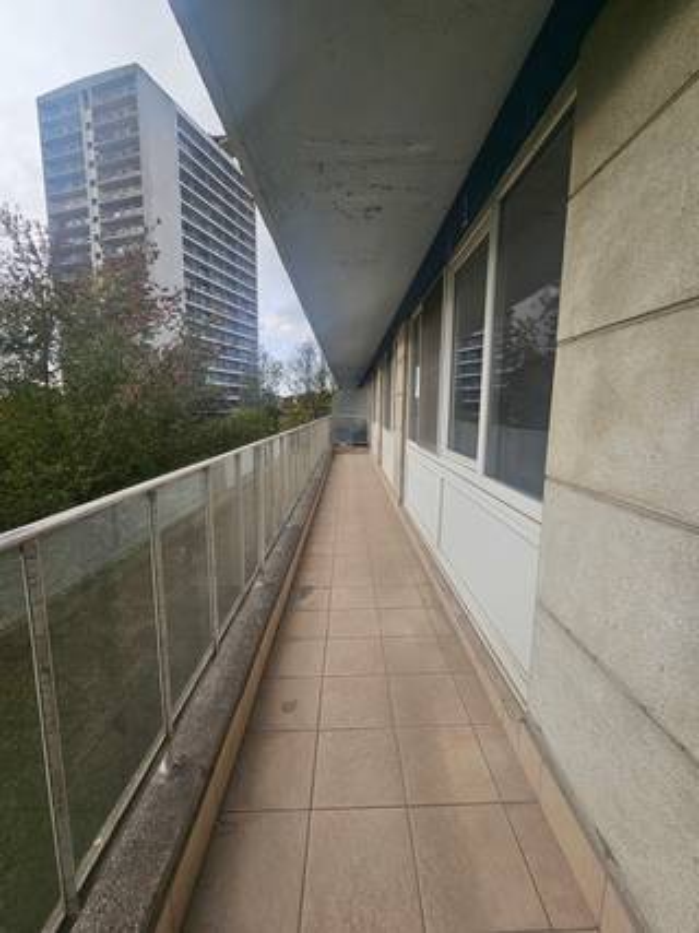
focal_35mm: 13
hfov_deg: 89.9
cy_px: 466
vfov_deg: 106.2
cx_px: 350
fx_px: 350
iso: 50
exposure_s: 1/1142
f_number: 2.2
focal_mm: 2.2
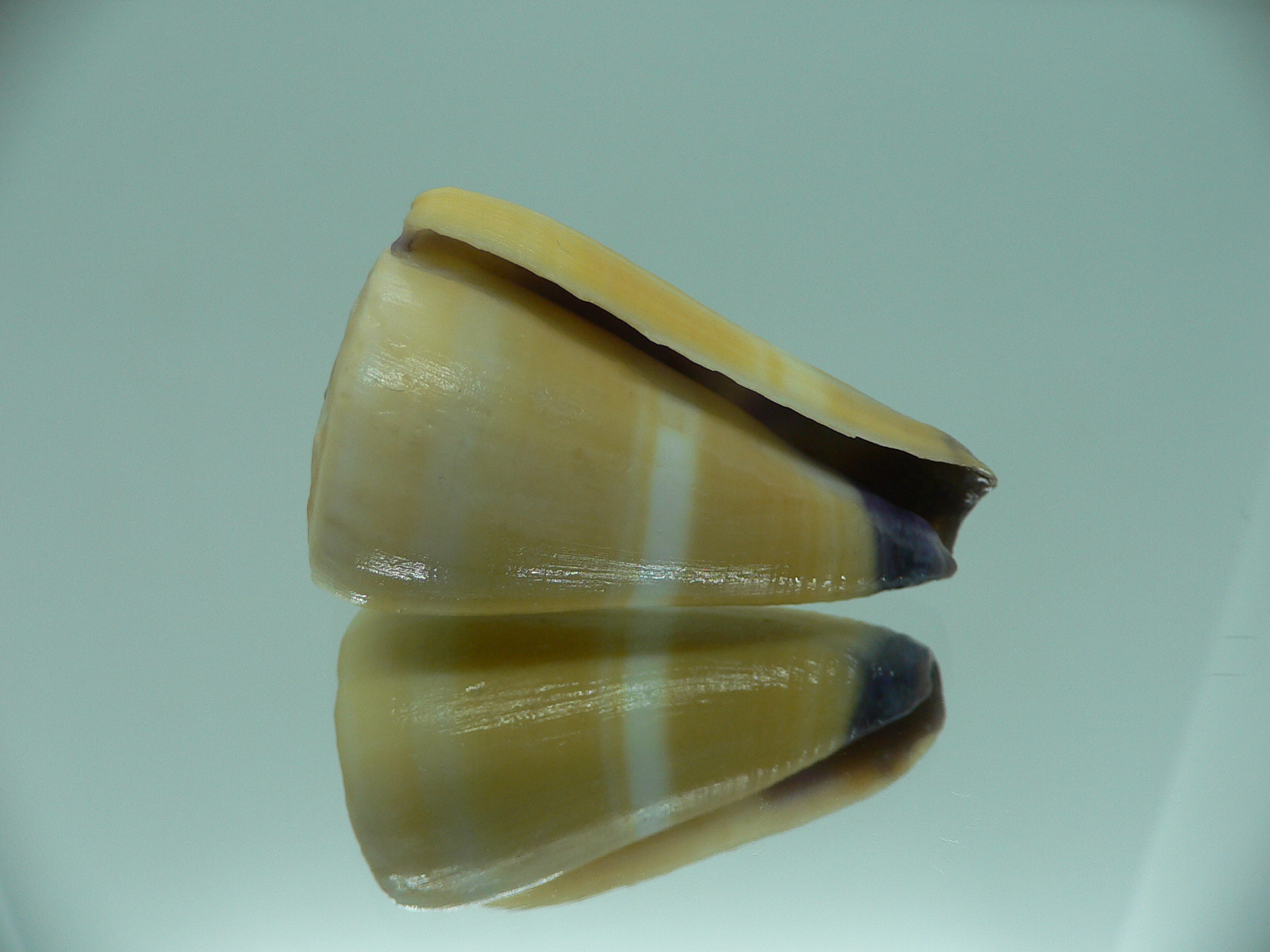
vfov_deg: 40.7
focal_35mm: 35
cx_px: 635
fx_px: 1284
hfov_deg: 52.6
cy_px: 476
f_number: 2.8
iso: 80
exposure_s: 1/80
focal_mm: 4.6
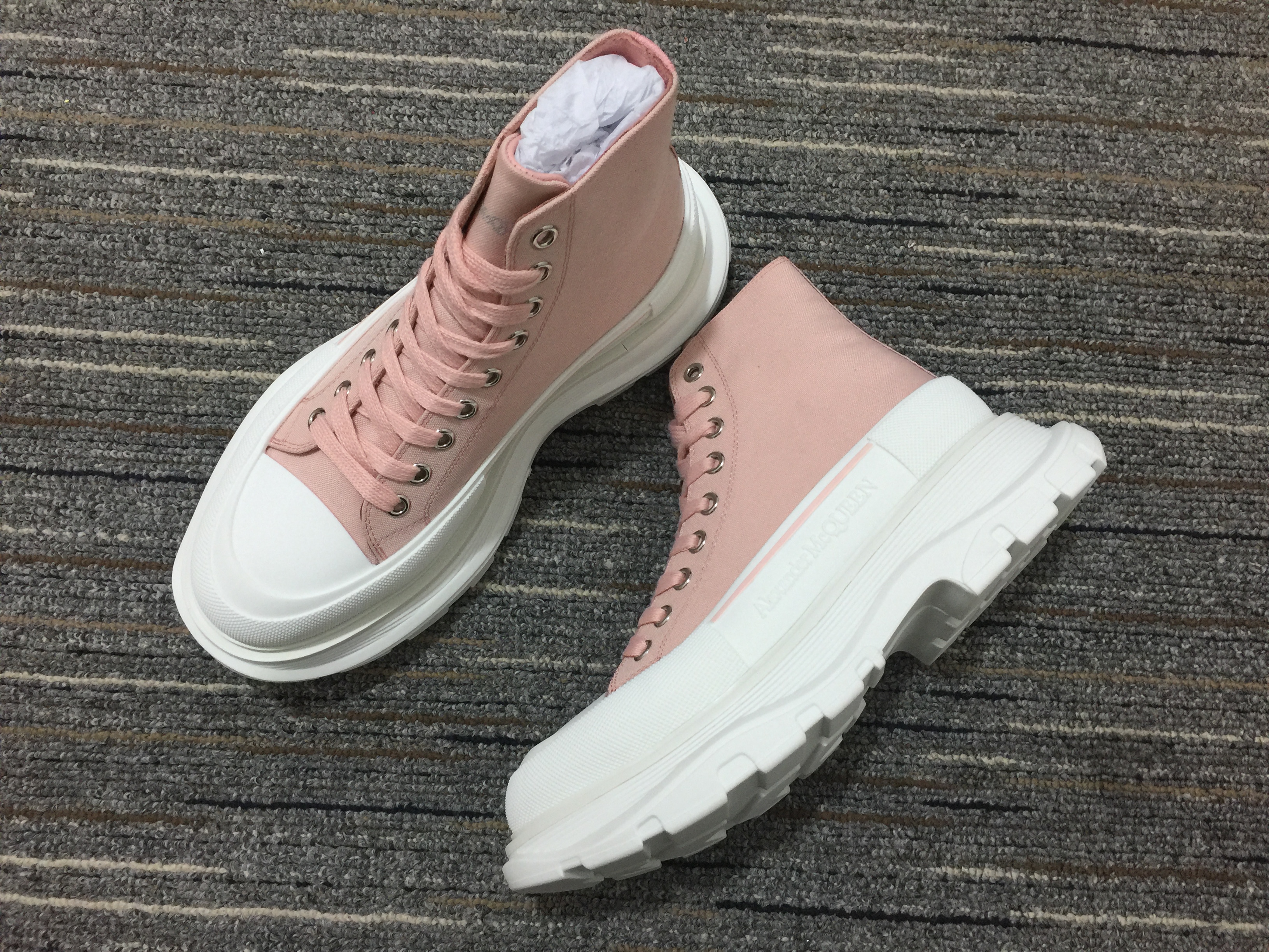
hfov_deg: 61.7
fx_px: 1063
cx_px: 634
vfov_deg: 48.2
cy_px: 476
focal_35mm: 29
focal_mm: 4.15
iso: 64
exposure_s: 1/33
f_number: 2.2
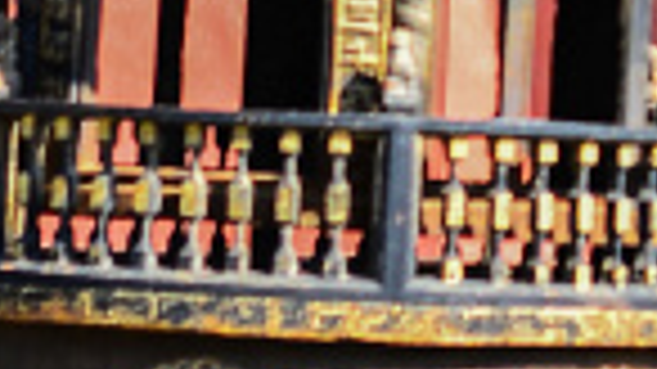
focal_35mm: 432
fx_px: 7523
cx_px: 1195
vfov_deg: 2.8
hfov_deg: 4.9
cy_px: -896
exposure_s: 1/500
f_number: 3.2
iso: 100
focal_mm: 50
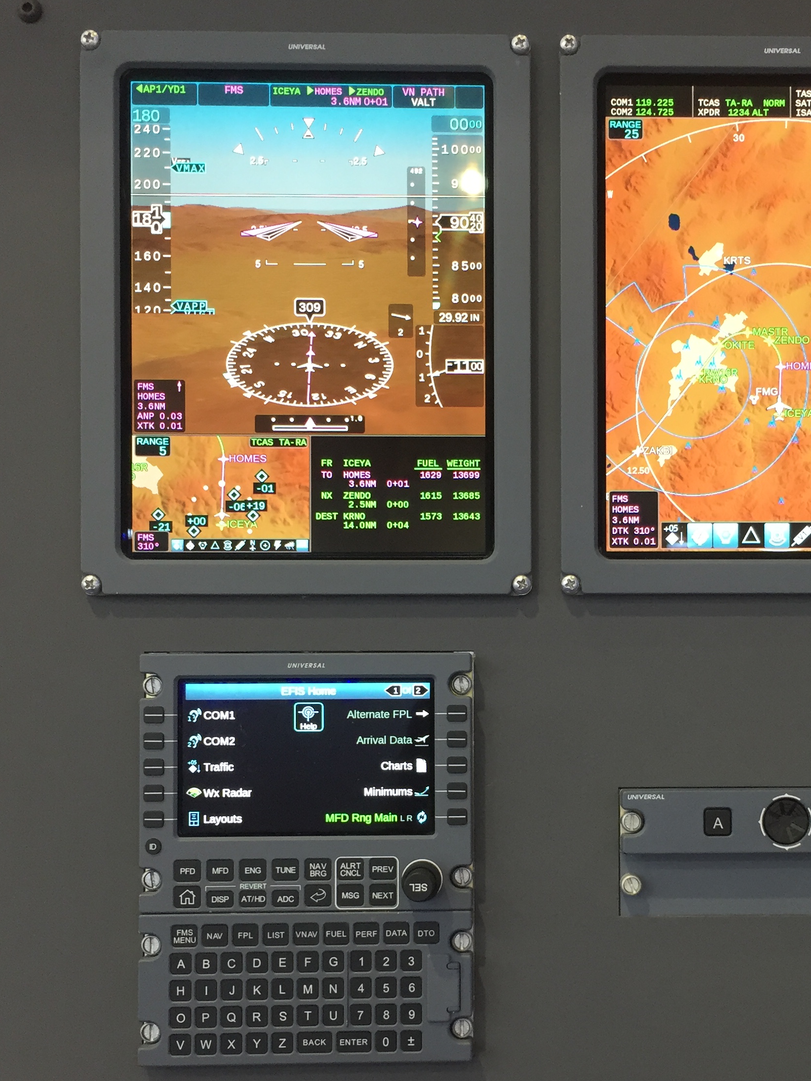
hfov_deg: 33.2
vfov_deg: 43.5
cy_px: 674
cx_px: 556
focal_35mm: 43
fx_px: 1343
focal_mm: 4.15
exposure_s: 1/33
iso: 40
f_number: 2.2
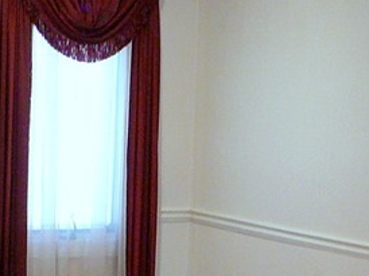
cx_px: -39
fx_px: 1395
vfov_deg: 11.3
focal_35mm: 131
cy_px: 207
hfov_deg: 14.7
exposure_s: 1/13
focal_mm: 5.2
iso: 200
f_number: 2.8
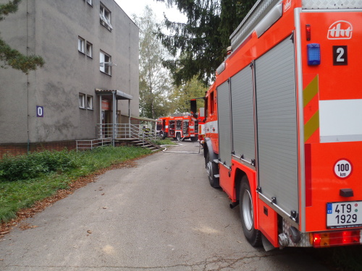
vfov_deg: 49.7
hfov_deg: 63.4
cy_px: 136
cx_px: 181
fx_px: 293
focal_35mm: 28
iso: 80
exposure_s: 1/100
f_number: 3.9
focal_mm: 5
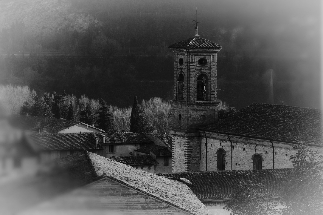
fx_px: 1884
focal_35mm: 210
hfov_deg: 9.8
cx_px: 162
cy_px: 108
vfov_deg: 6.5
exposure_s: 1/34
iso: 800
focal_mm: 140
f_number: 13
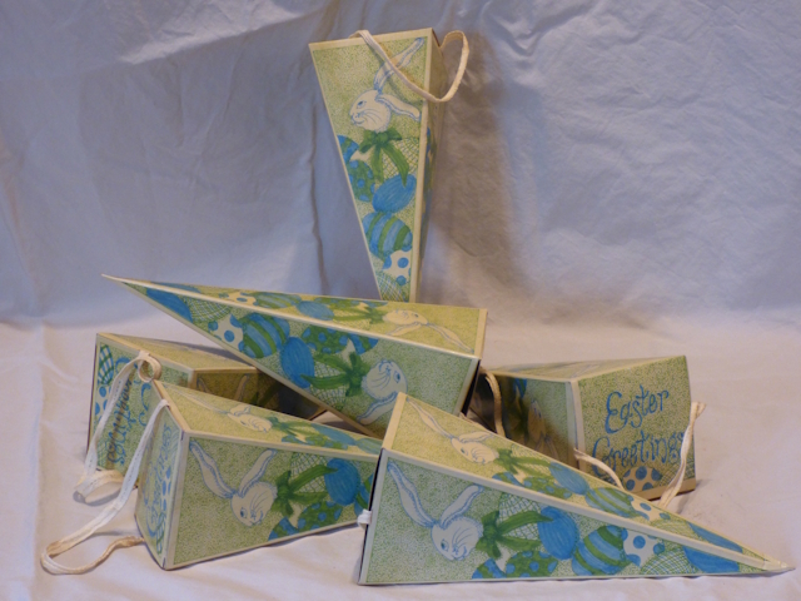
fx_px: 2360
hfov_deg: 19.3
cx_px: 400
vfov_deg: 14.5
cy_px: 300
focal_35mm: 102
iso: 400
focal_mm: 17.01
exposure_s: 1/6
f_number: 4.8
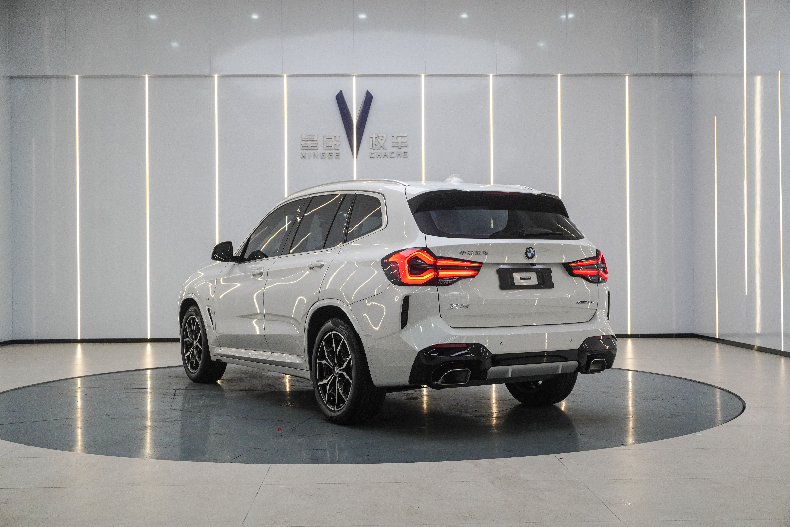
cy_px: 264
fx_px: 955
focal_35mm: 44
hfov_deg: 45.0
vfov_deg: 30.8
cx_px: 395
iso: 640
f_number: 6.3
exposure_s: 1/80
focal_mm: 29
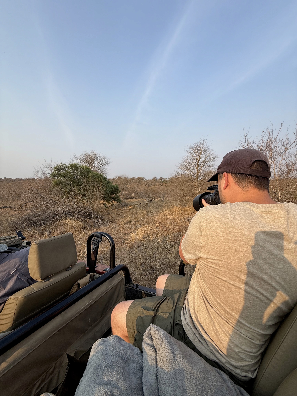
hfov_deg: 85.7
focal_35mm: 14
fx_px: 160
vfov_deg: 102.1
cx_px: 148
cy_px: 198
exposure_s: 1/679
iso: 50
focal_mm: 2.22
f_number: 2.2
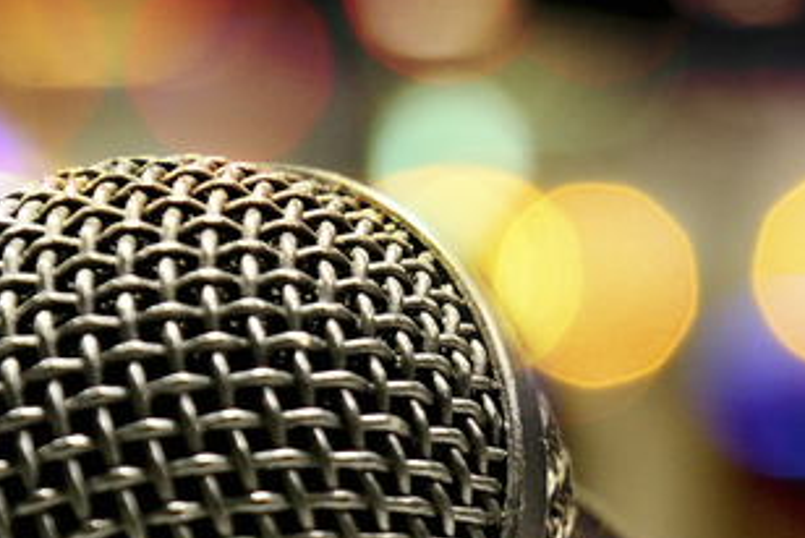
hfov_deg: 10.9
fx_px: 4185
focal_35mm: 187
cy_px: 710
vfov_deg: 7.3
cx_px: 857
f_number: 4
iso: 800
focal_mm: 45
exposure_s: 1/50
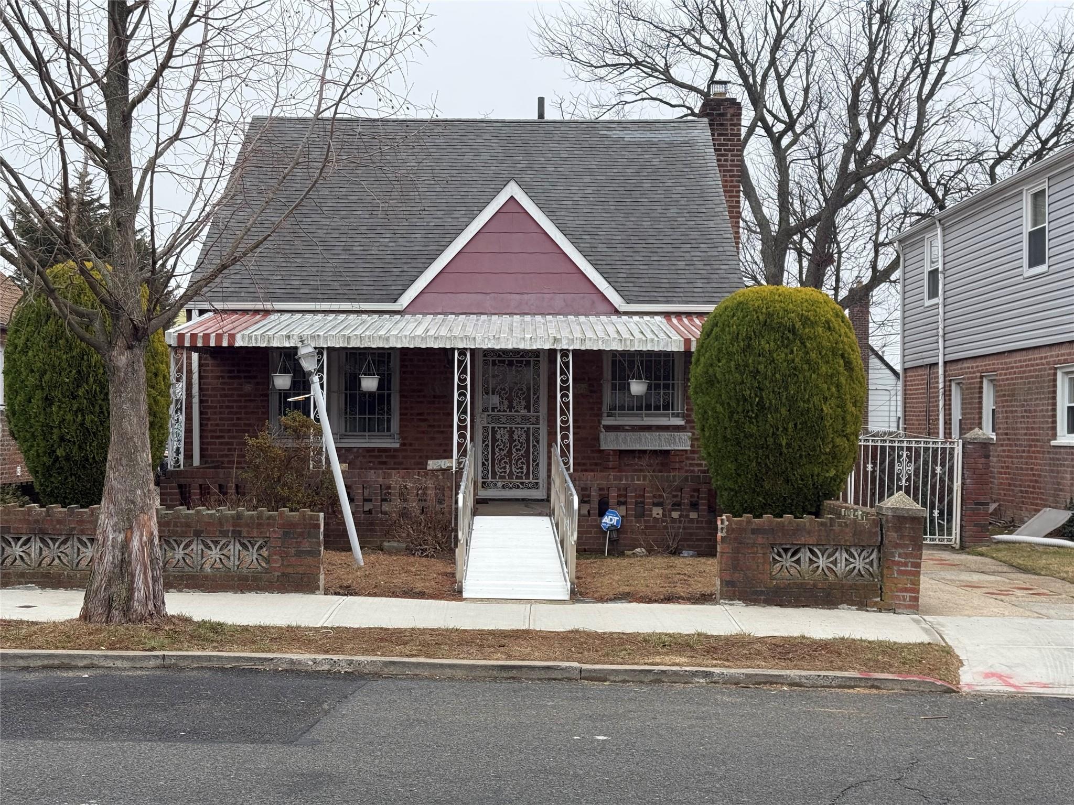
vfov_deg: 30.3
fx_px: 1489
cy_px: 402
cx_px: 537
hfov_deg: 39.7
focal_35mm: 48
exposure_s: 1/1203
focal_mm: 6.76
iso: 64
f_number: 1.78
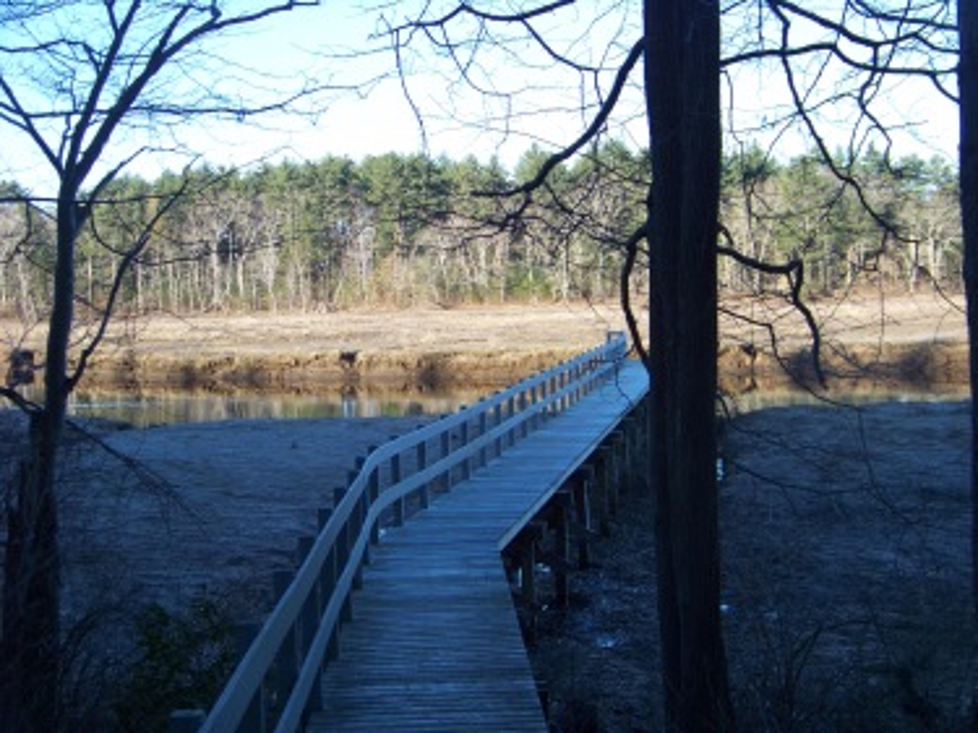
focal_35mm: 62
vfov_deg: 23.6
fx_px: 1751
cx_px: 489
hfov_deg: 31.2
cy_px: 366
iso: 65
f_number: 3.2
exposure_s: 1/250
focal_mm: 10.5
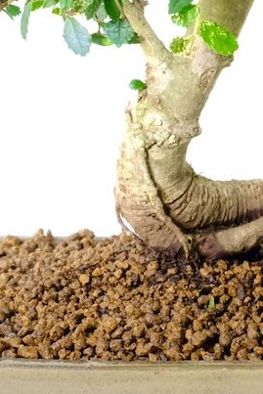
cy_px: -52
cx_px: 228
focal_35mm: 302
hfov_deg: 4.6
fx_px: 3306
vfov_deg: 6.8
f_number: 10
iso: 2000
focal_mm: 63
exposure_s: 1/25
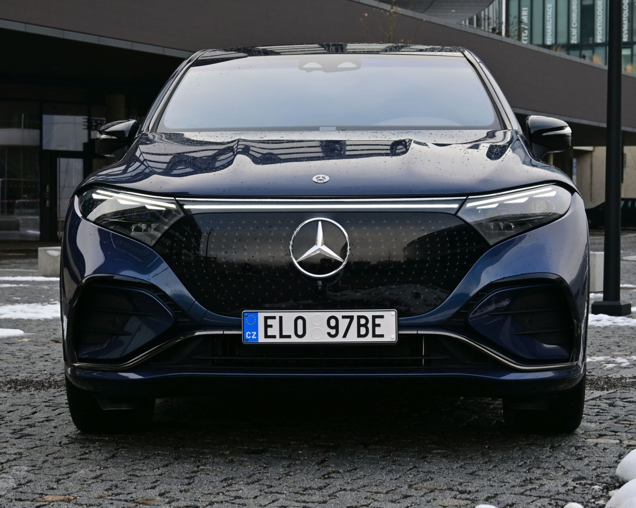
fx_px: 1600
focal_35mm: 85
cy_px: 253
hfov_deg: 22.5
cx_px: 286
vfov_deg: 18.1
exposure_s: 1/160
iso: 100
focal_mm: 50
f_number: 6.3
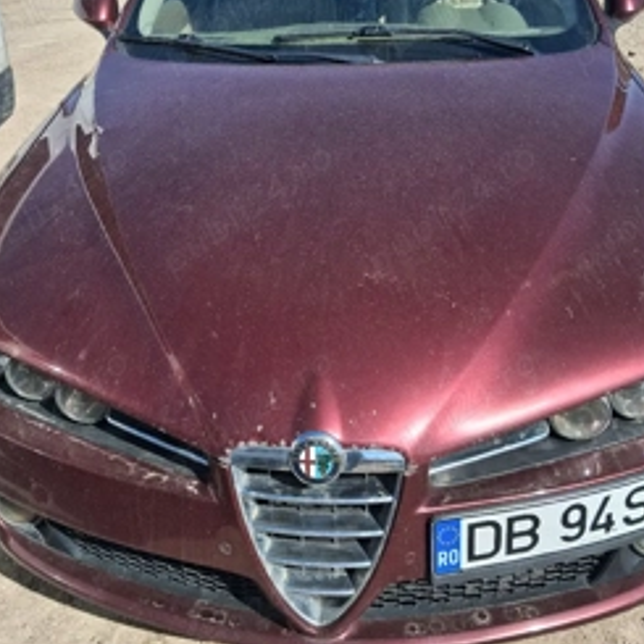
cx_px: 300
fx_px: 821
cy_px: 242
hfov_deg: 42.8
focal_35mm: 39
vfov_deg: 42.5
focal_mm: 4
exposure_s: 1/667
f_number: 1.8
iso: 25
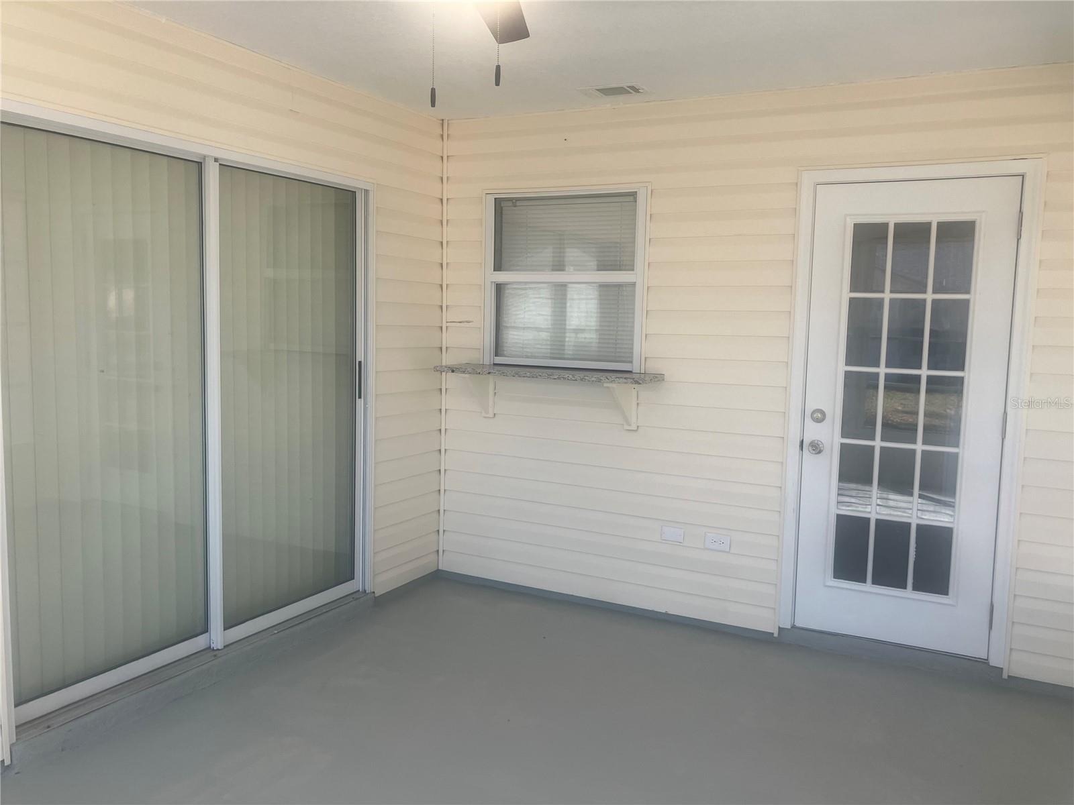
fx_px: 869
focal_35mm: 28
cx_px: 537
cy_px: 402
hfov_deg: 63.4
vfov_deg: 49.7
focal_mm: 3.99
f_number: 1.8
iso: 25
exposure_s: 1/120
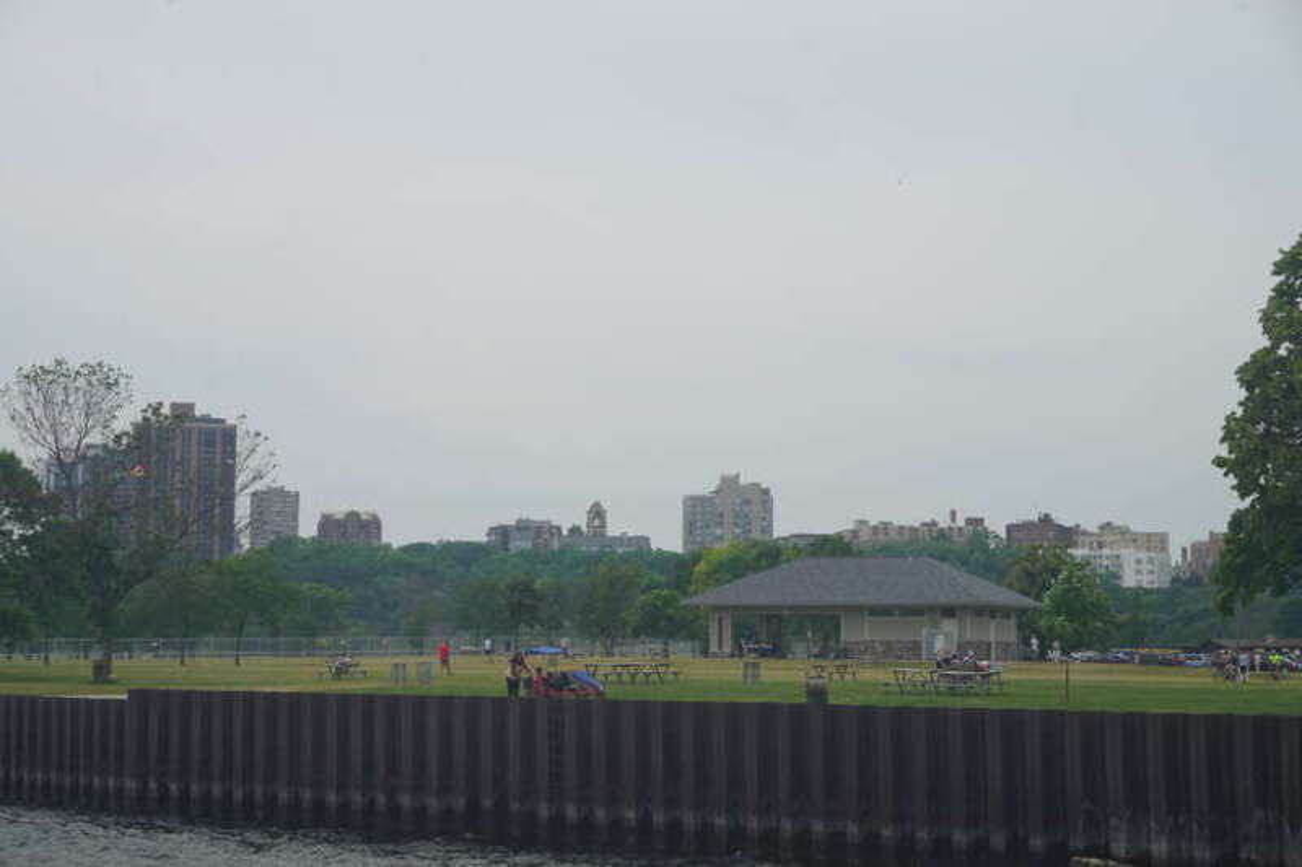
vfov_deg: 18.9
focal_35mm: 72
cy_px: 434
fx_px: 2603
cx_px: 651
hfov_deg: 28.1
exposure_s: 1/200
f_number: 11
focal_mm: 48
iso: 100
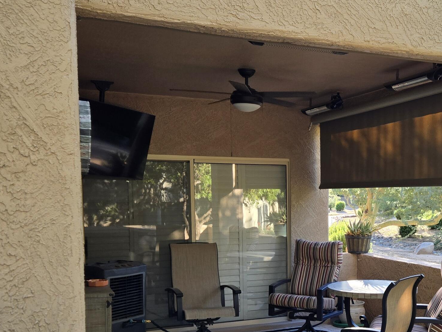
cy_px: 243
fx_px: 600
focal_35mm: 47
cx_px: 340
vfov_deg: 30.4
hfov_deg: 39.2
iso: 100
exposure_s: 1/508
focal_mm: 5.4
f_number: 1.8
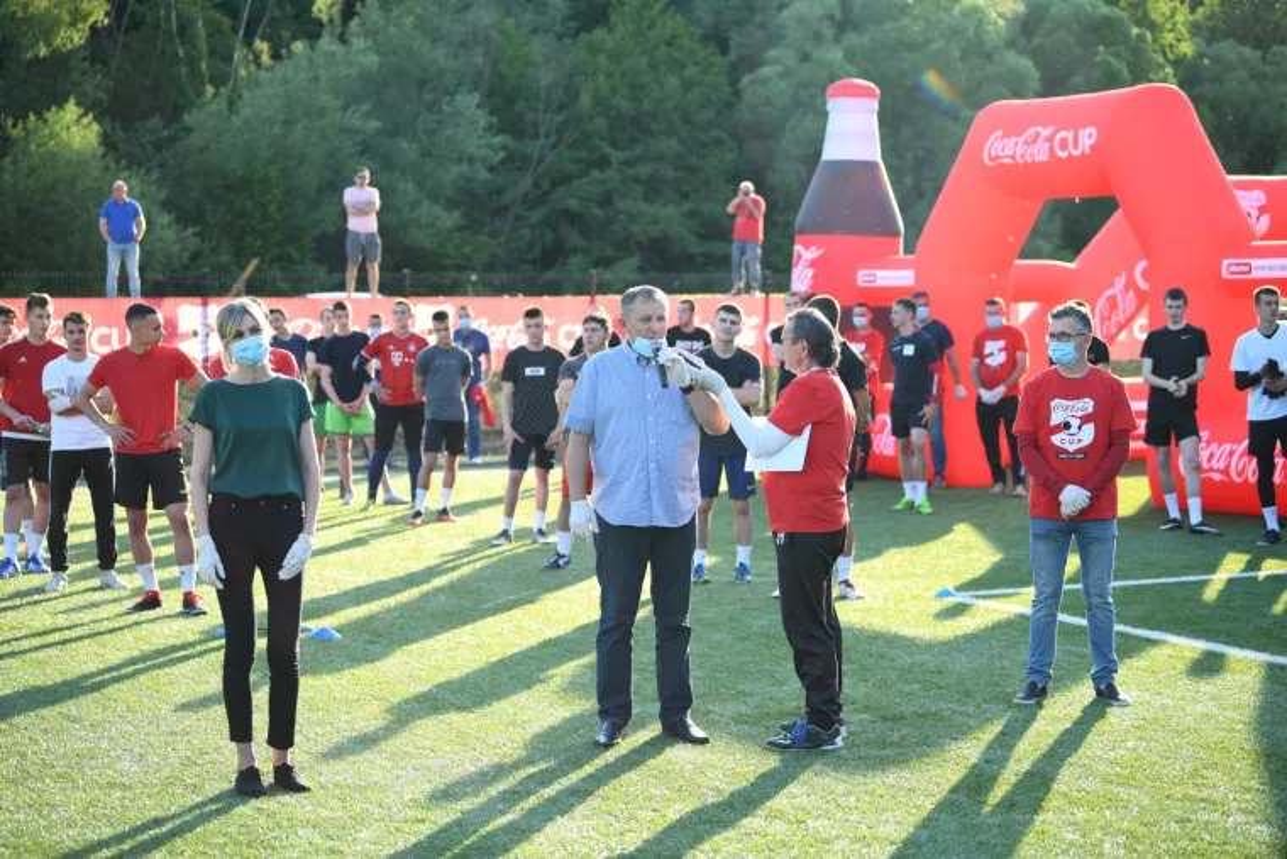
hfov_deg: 28.8
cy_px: 430
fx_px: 2503
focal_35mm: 70
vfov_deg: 19.5
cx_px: 644
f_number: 2.8
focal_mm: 70
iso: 200
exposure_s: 1/400
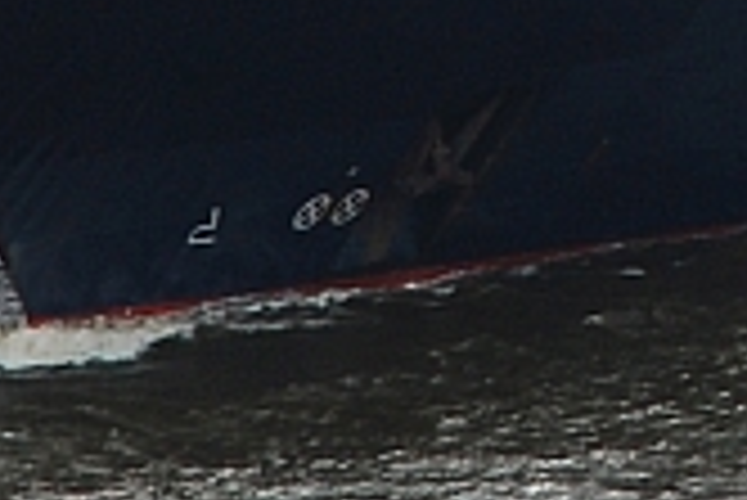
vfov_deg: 1.1
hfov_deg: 1.7
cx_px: 891
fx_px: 25920
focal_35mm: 1248
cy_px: -574
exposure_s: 1/160
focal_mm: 135
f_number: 9
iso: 200
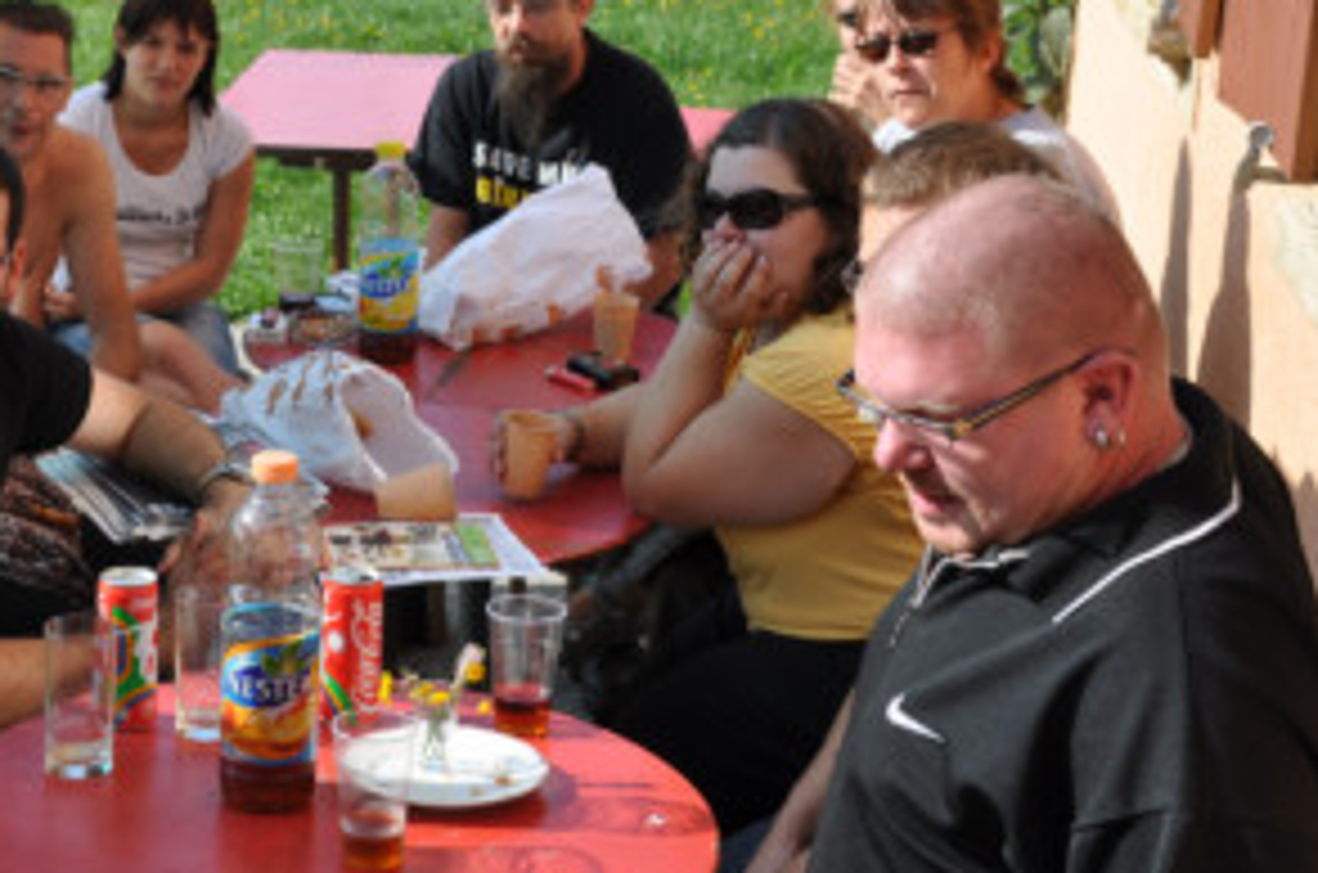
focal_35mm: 82
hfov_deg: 24.5
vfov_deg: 16.5
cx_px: 324
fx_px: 2996
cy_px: 212
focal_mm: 32
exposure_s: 1/320
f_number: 9
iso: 200
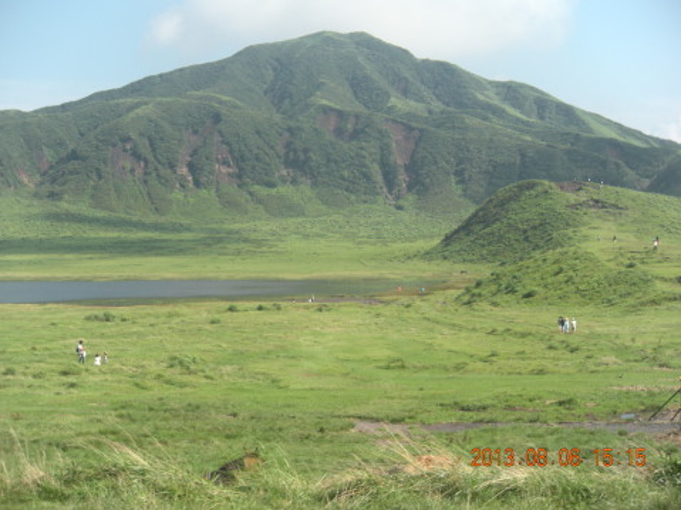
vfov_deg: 20.7
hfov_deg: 27.4
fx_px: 1396
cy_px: 246
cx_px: 334
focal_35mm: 71
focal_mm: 11.3
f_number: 4.4
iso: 64
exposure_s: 1/257
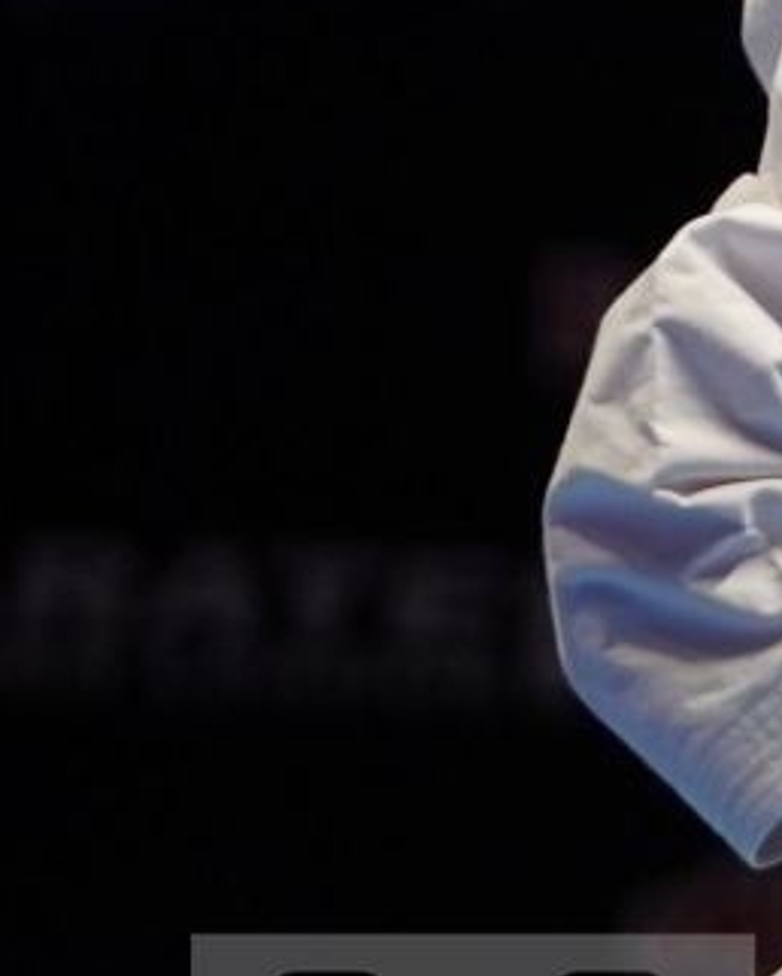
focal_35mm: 1369
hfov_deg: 1.1
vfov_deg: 1.4
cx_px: 2528
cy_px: 133
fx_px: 39568
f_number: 2.8
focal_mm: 174
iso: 640
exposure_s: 1/500
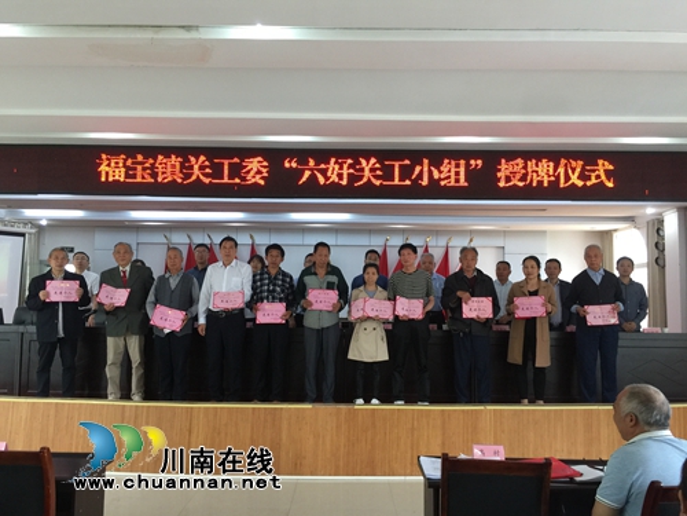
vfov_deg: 48.2
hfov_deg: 61.7
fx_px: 576
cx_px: 344
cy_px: 258
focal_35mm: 29
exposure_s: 1/33
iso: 80
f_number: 2.2
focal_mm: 4.15
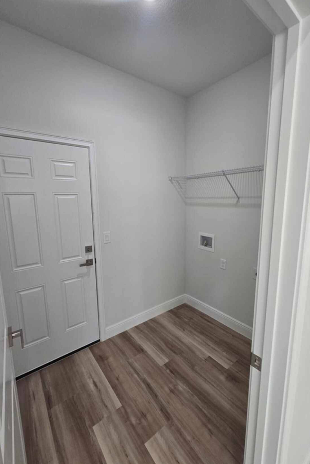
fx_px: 181
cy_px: 229
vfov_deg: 104.2
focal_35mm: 14
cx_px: 160
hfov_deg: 81.2
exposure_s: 1/60
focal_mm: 2.2
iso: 100
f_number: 2.2
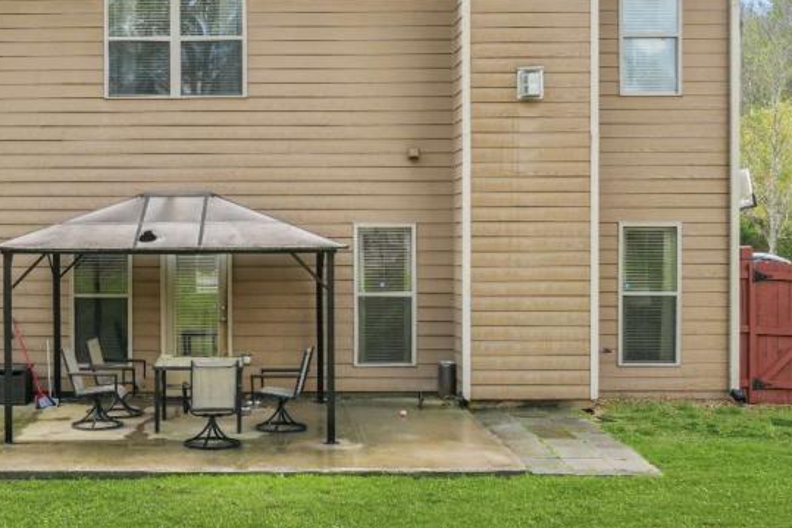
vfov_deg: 27.1
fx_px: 1078
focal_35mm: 49
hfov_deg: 39.9
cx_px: 262
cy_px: 125
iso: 400
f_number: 8
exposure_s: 1/250
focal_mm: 22
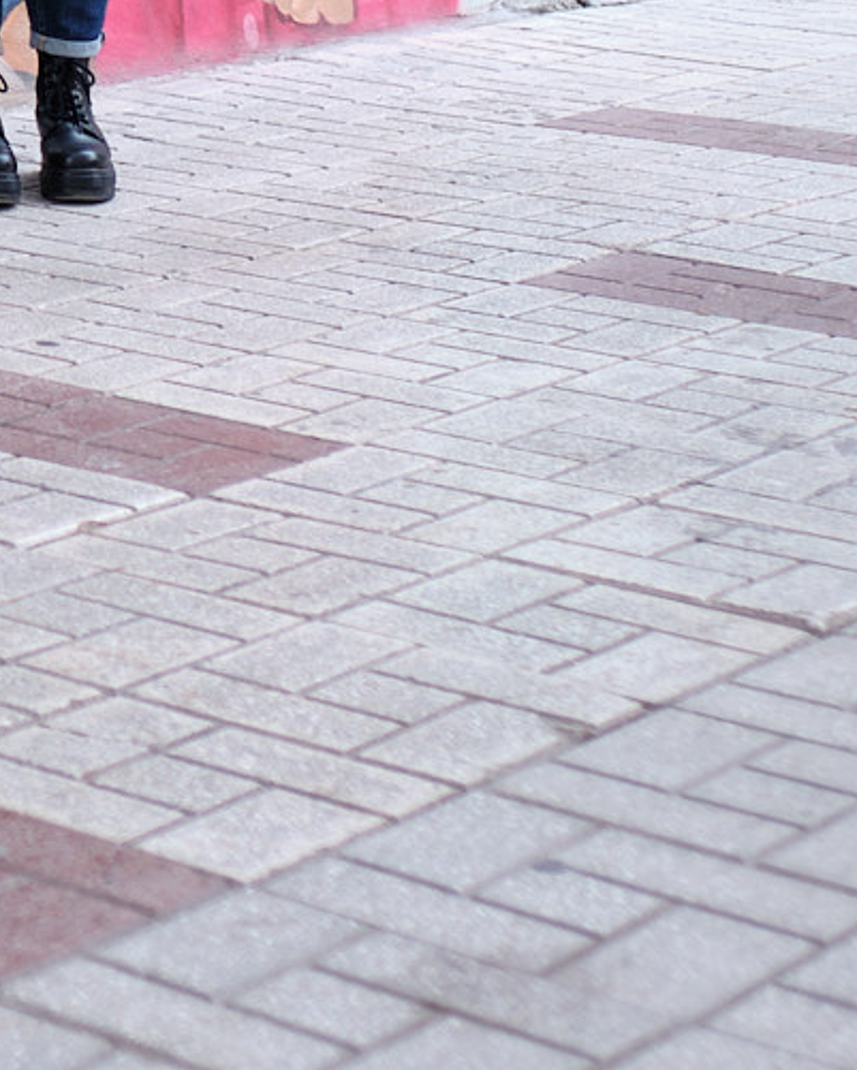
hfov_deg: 12.7
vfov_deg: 19.8
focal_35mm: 92
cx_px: -1227
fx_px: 2916
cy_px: -155
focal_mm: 16
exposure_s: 1/640
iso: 200
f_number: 1.8
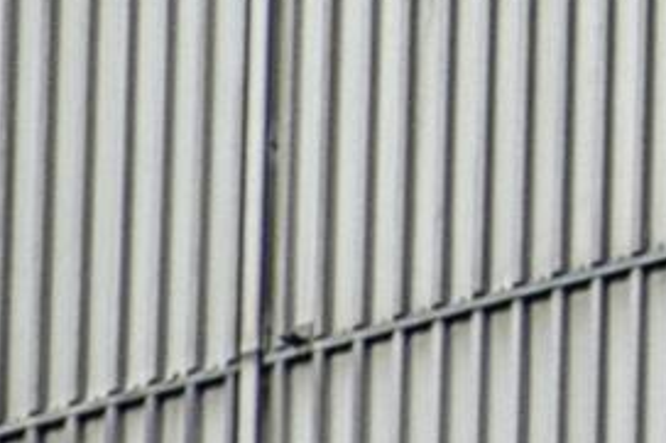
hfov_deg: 0.8
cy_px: -536
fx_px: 49604
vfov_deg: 0.5
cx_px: 1890
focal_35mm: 2683
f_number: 5.6
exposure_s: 1/200
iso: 200
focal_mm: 300
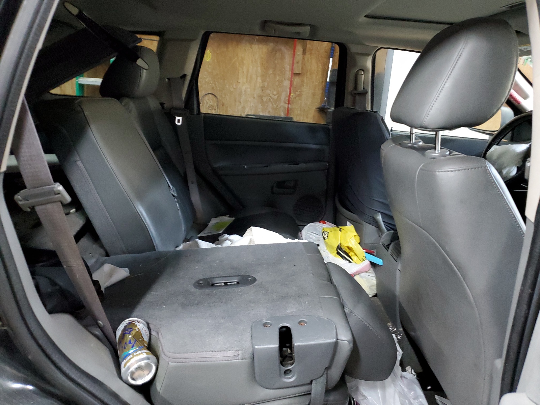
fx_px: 406
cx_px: 270
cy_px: 202
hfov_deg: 67.3
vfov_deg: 53.1
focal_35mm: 26
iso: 339
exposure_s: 1/15
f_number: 1.5
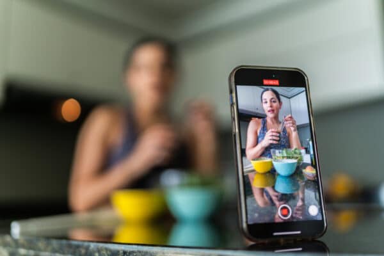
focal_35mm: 35
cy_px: 128
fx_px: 373
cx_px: 192
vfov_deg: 37.9
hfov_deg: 54.4
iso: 125
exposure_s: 1/1000
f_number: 1.2
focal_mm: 35
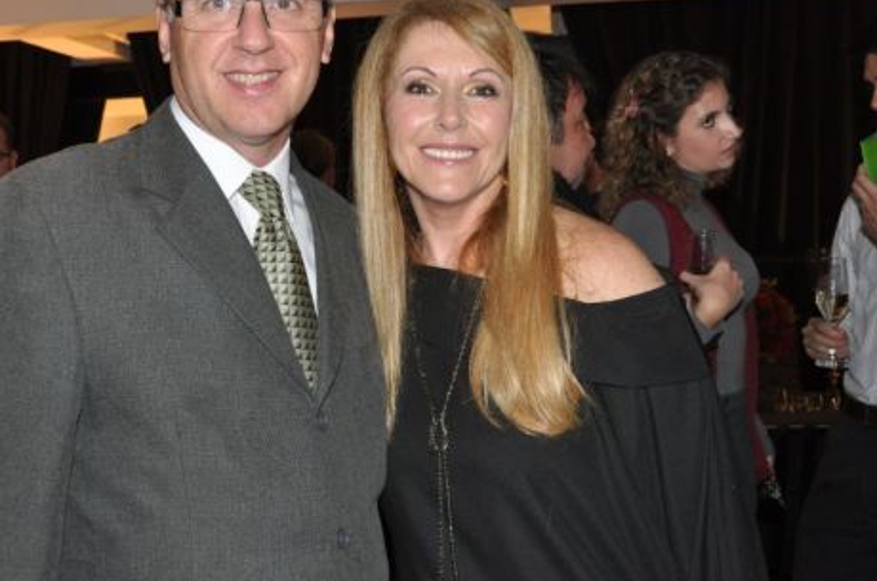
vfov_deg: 28.5
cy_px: 240
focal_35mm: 47
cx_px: 404
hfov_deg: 41.9
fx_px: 1143
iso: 800
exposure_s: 1/60
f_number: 5.6
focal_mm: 24
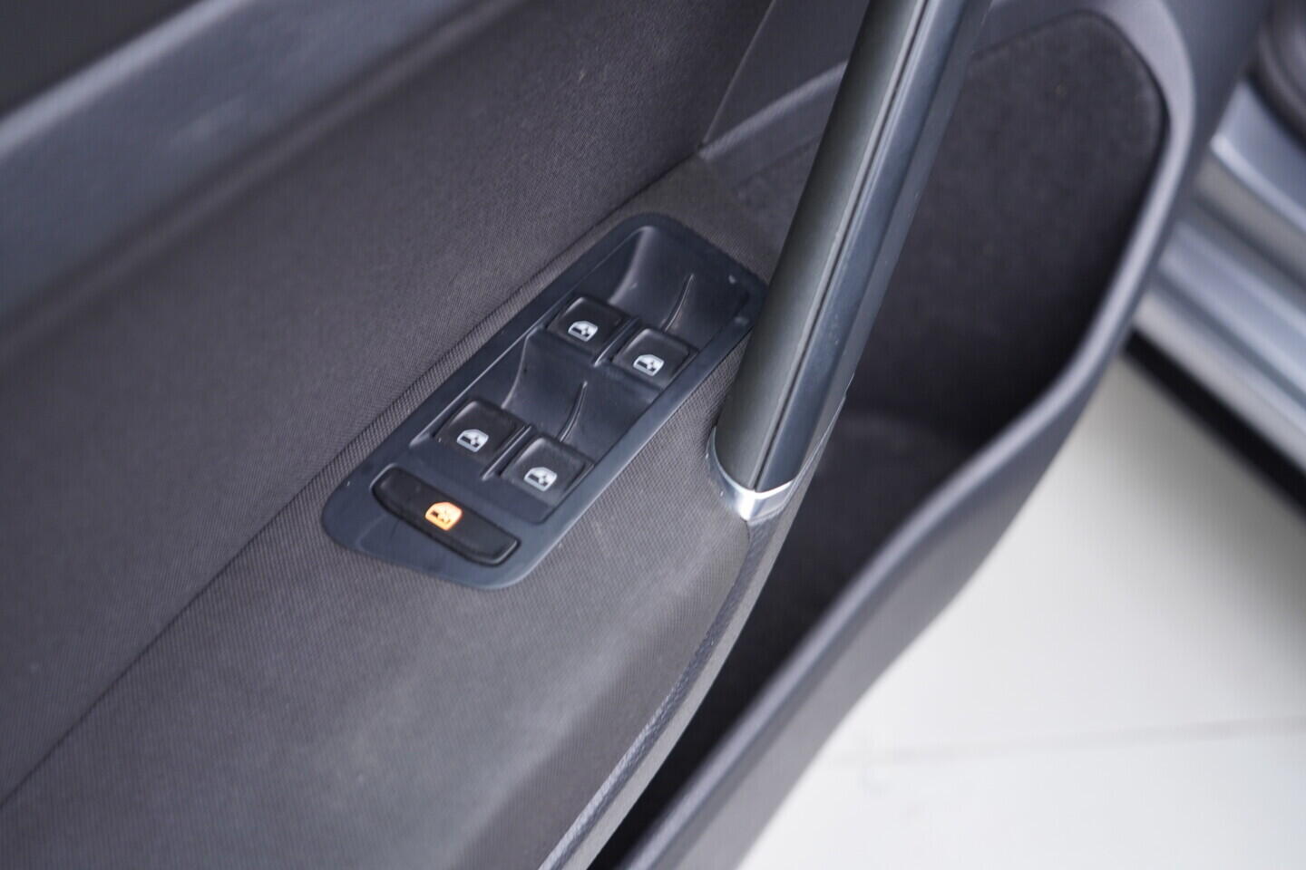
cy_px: 435
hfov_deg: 53.1
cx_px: 653
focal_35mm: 36
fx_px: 1306
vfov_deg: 36.9
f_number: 2.8
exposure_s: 1/40
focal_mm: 24
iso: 250
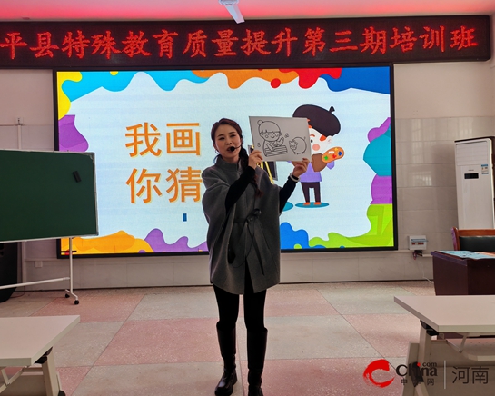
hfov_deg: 60.4
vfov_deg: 50.0
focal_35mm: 29
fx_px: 425
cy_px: 193
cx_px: 227
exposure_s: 1/100
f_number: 1.9
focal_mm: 5.52
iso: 80
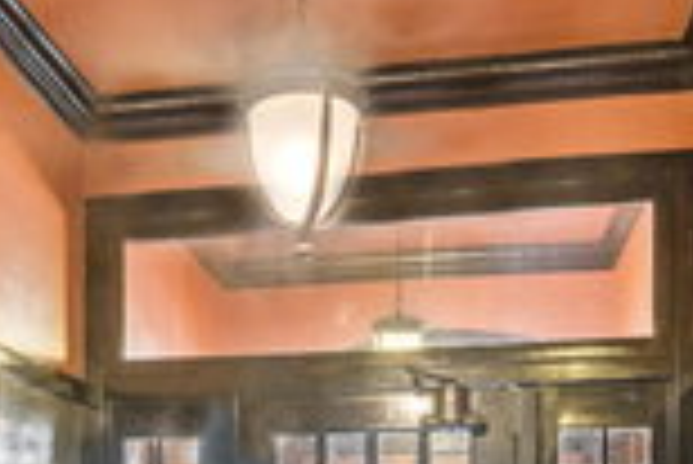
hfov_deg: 37.3
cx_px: 268
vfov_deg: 22.5
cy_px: 626
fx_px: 1021
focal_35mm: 53
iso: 250
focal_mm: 17
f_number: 8
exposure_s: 3
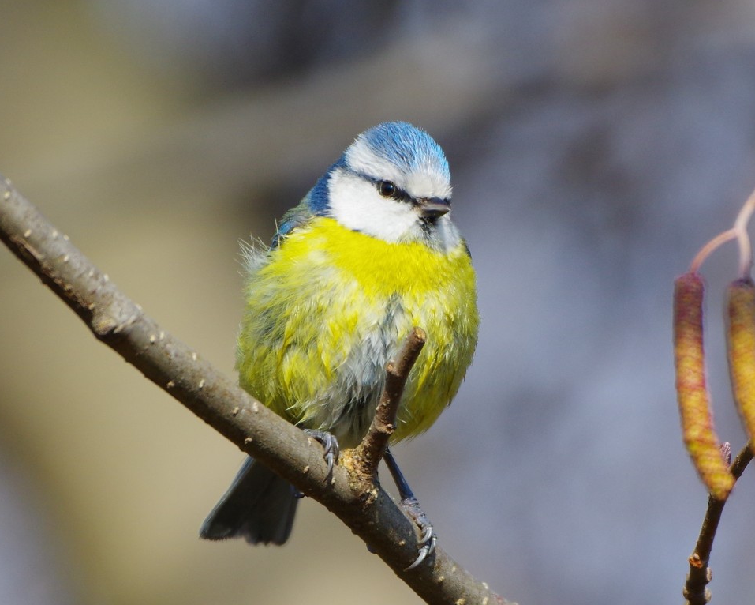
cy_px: 302
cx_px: 448
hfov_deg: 2.5
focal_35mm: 764
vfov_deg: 2.0
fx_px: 17075
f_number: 5.6
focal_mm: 450
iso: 400
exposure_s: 1/750
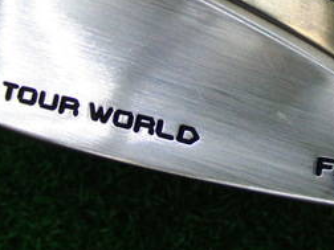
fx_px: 907
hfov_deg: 20.5
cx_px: 290
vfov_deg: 15.6
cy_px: 36
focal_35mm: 94
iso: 125
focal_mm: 6.42
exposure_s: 1/80
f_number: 3.6
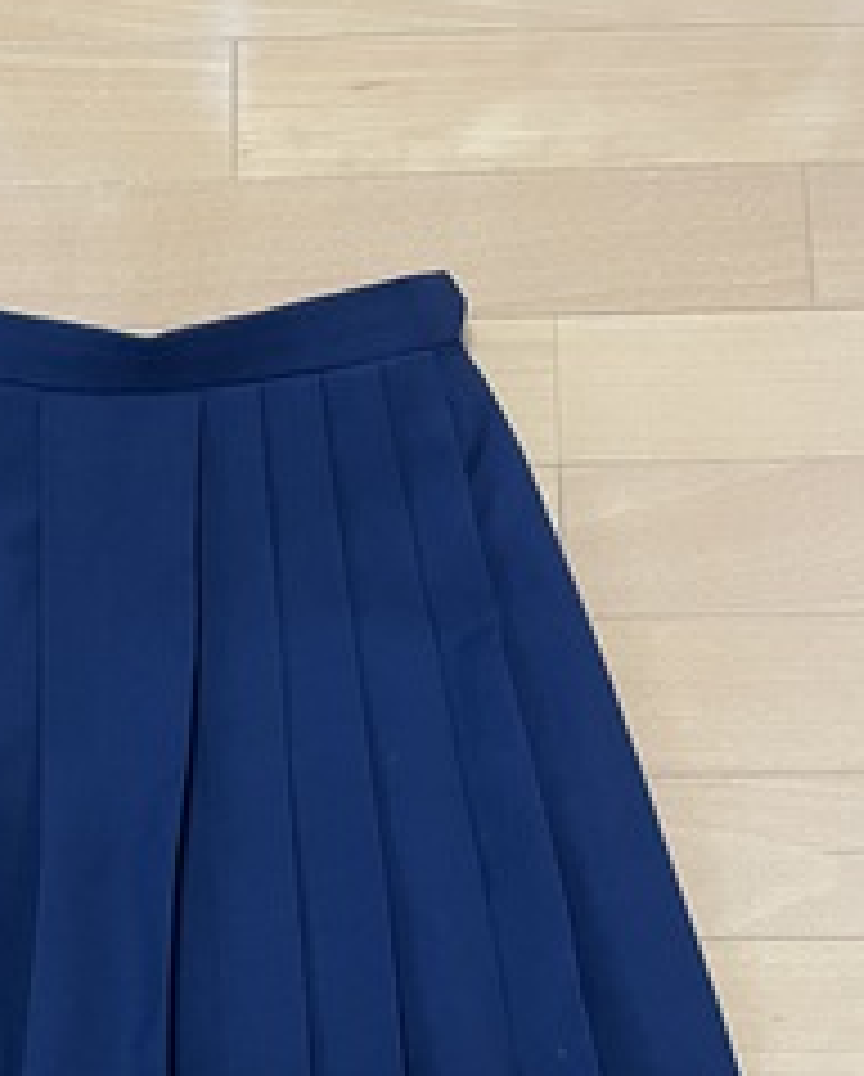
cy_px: 1058
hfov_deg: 27.7
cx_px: 101
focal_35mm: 53
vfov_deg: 32.6
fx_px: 1690
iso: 320
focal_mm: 4.2
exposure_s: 1/60
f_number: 1.6
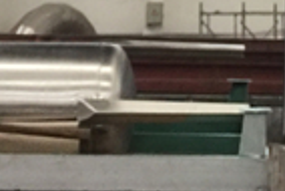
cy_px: -315
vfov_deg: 8.0
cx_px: 217
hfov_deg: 13.2
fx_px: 1228
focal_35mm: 155
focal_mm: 4.15
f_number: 2.2
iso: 80
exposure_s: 1/17
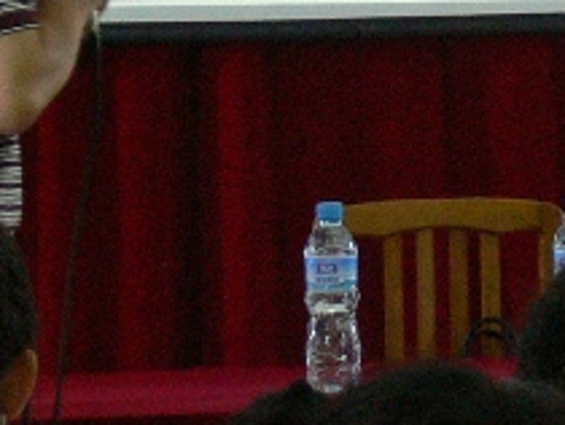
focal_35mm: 384
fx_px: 6275
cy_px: -134
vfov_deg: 3.9
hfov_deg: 5.2
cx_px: 378
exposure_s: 1/13
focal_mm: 16.1
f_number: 3.2
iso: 200
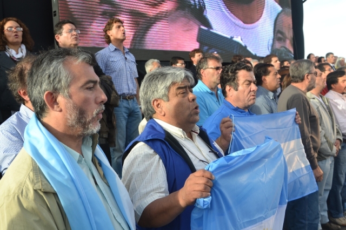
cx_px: 173
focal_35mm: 36
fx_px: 346
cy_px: 115
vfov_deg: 36.8
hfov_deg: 53.2
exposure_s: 1/125
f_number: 5.6
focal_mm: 24
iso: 100
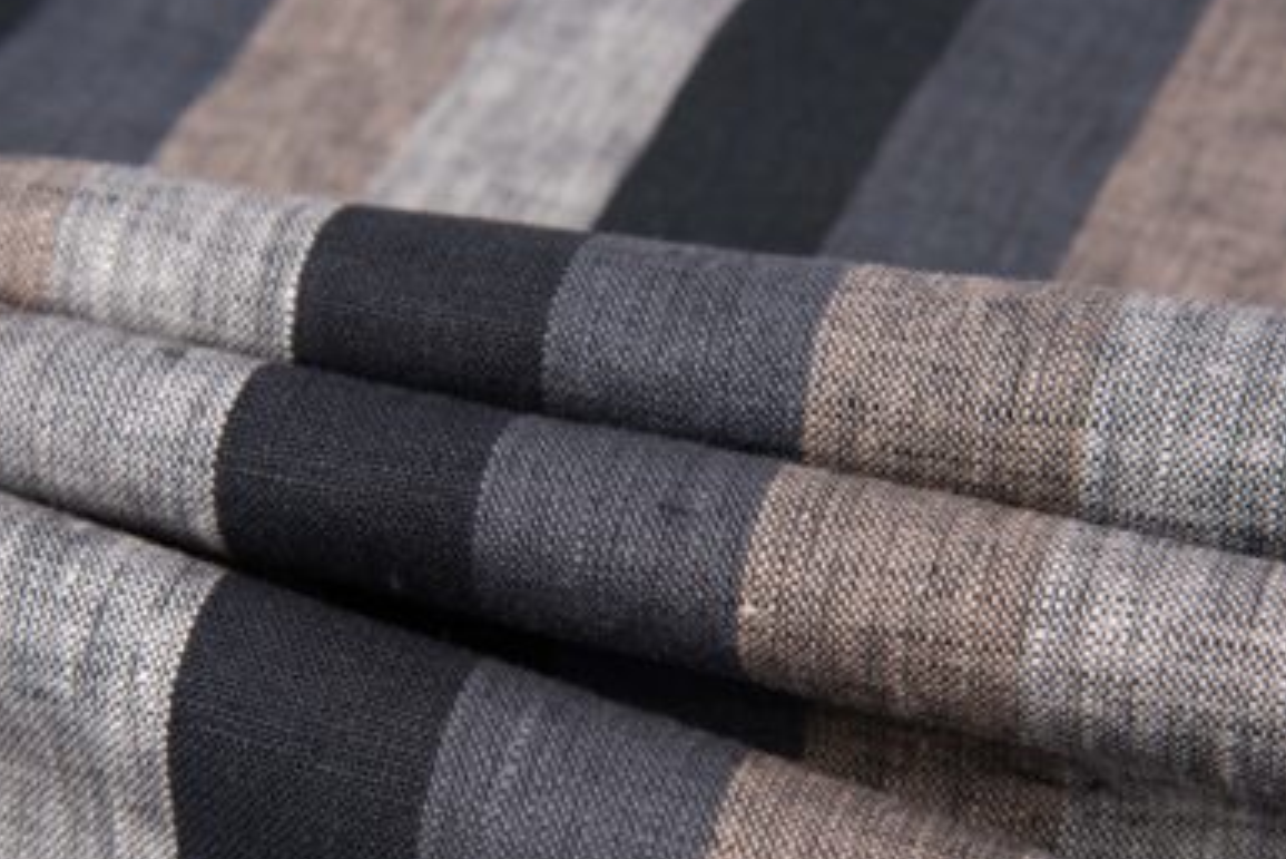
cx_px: 568
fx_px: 4645
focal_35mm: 130
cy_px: 505
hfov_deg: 15.8
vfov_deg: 10.6
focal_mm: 100
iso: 100
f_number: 11
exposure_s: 1/125
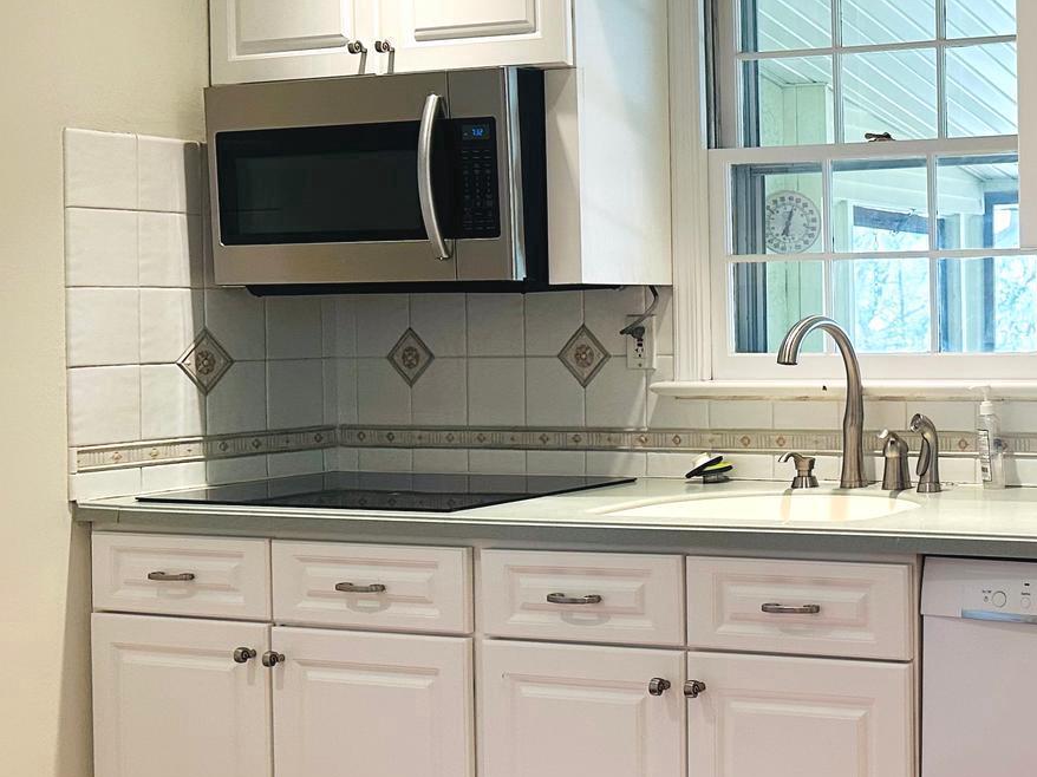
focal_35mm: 56
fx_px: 1677
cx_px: 1096
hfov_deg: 31.1
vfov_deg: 26.0
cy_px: 320
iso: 160
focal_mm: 6.86
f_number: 1.78
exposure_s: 1/120
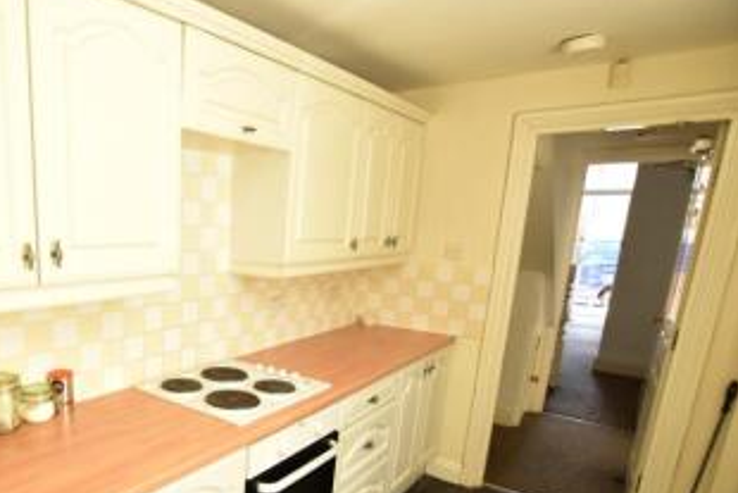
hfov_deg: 70.5
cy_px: 347
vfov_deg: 53.5
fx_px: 472
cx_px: 176
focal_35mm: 23
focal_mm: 10
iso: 800
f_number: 3.5
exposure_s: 1/100
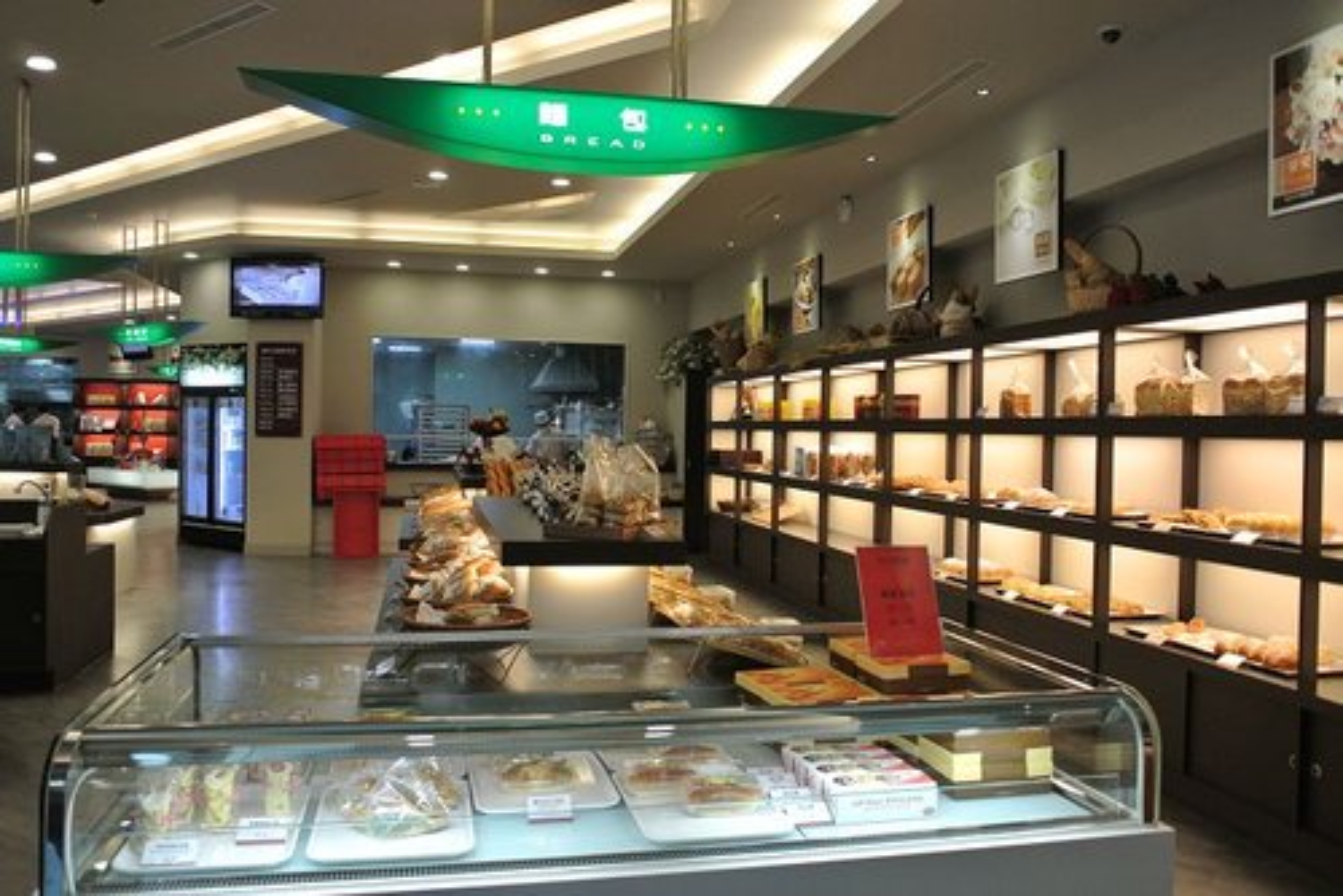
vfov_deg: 48.0
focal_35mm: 27
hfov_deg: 67.4
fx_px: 1008
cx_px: 672
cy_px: 448
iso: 450
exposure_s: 1/125
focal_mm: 10
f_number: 2.8
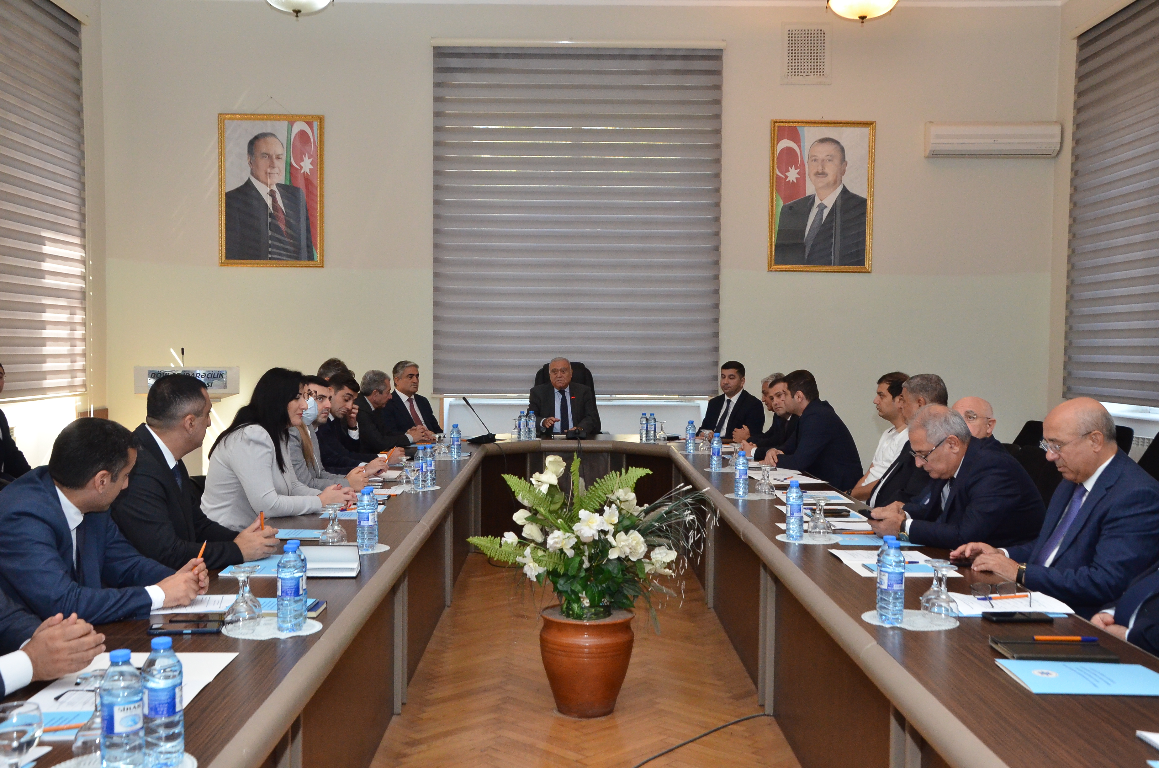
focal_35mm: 38
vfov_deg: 35.3
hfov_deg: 51.4
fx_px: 1205
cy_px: 384
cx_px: 580
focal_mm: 25
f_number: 6.3
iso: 2200
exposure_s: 1/200
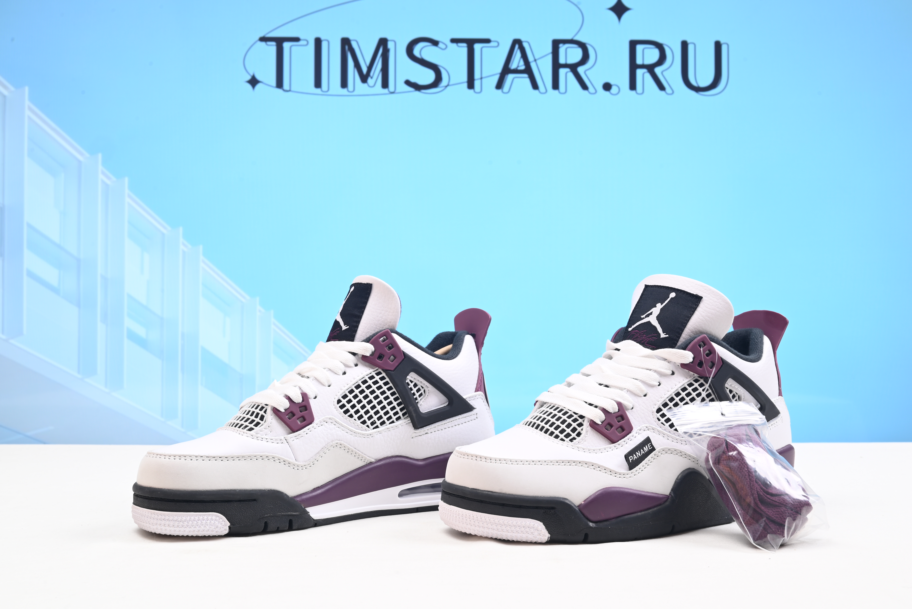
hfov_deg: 48.4
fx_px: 1014
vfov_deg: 33.4
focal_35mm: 40
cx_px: 456
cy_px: 304
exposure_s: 1/1.6
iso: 100
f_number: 16
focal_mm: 40
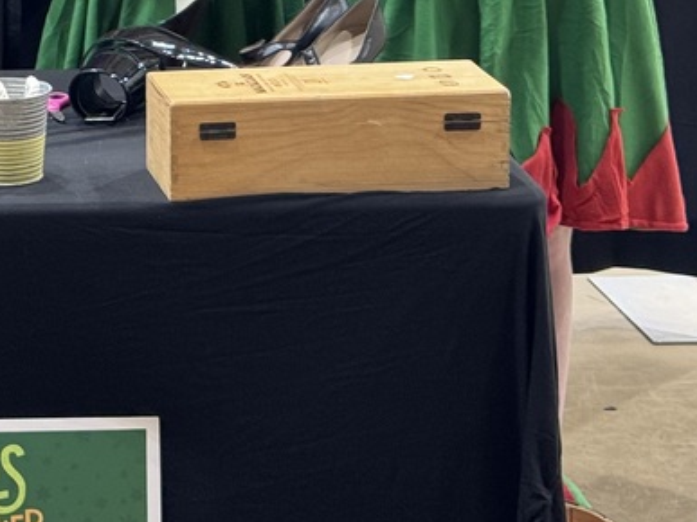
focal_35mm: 127
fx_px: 2556
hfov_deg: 15.0
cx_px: -157
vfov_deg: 11.5
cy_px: -61
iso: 250
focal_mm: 6.76
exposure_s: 1/40
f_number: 1.78
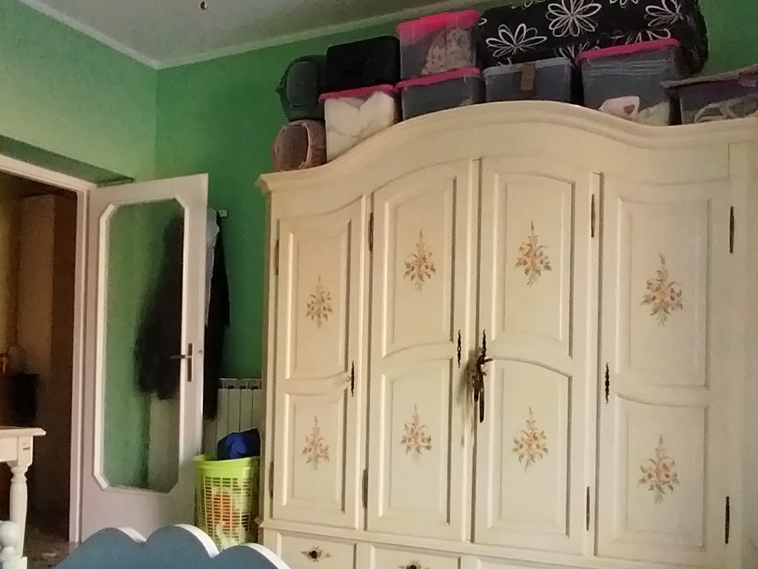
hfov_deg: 47.8
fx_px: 854
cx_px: 361
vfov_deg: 36.4
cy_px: 379
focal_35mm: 39
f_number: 2.2
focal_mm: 1.42
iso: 235
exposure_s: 1/50
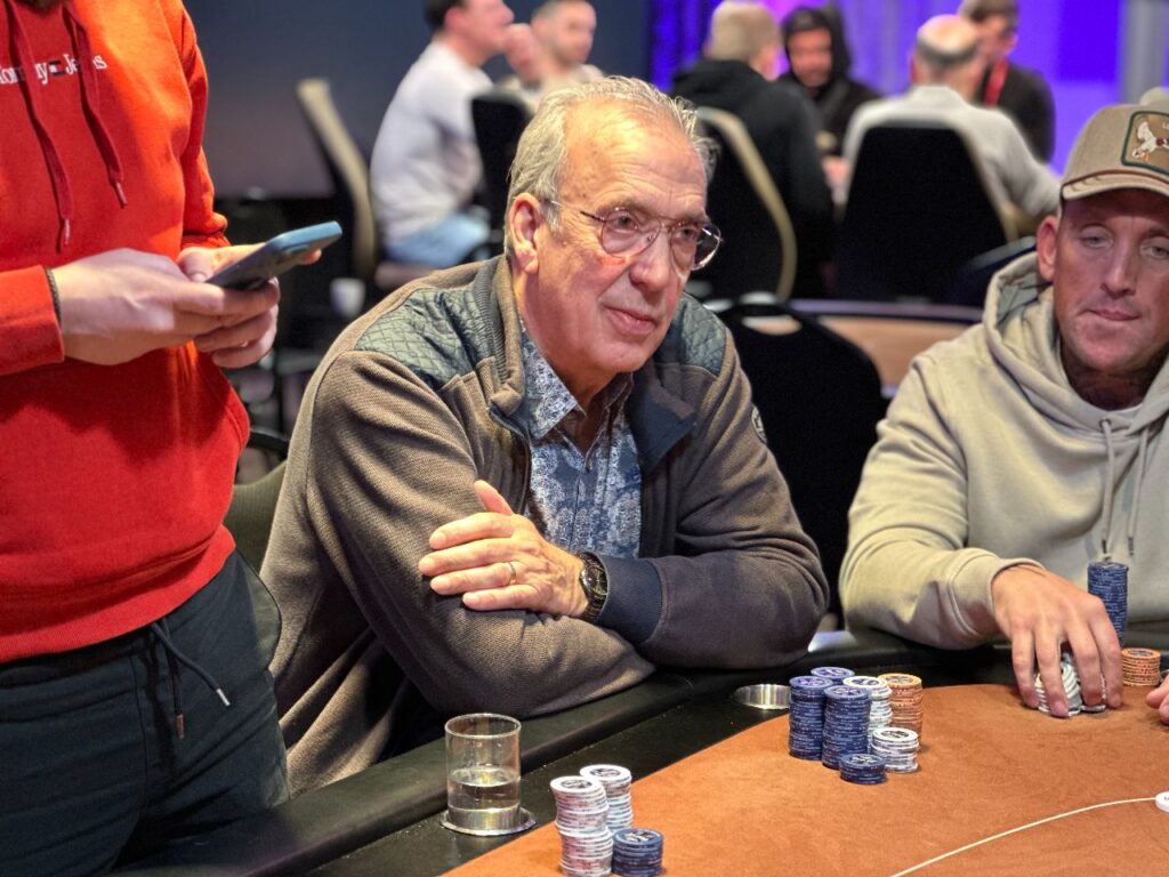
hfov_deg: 25.3
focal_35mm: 77
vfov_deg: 19.1
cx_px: 584
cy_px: 438
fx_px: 2600
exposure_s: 1/20
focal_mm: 9
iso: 400
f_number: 2.8
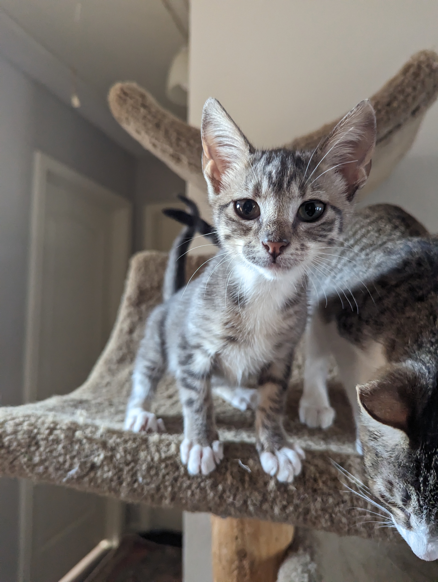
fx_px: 404
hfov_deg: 56.9
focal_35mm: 24
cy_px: 291
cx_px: 219
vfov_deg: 71.5
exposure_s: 1/455
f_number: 1.85
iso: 1148
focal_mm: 6.81
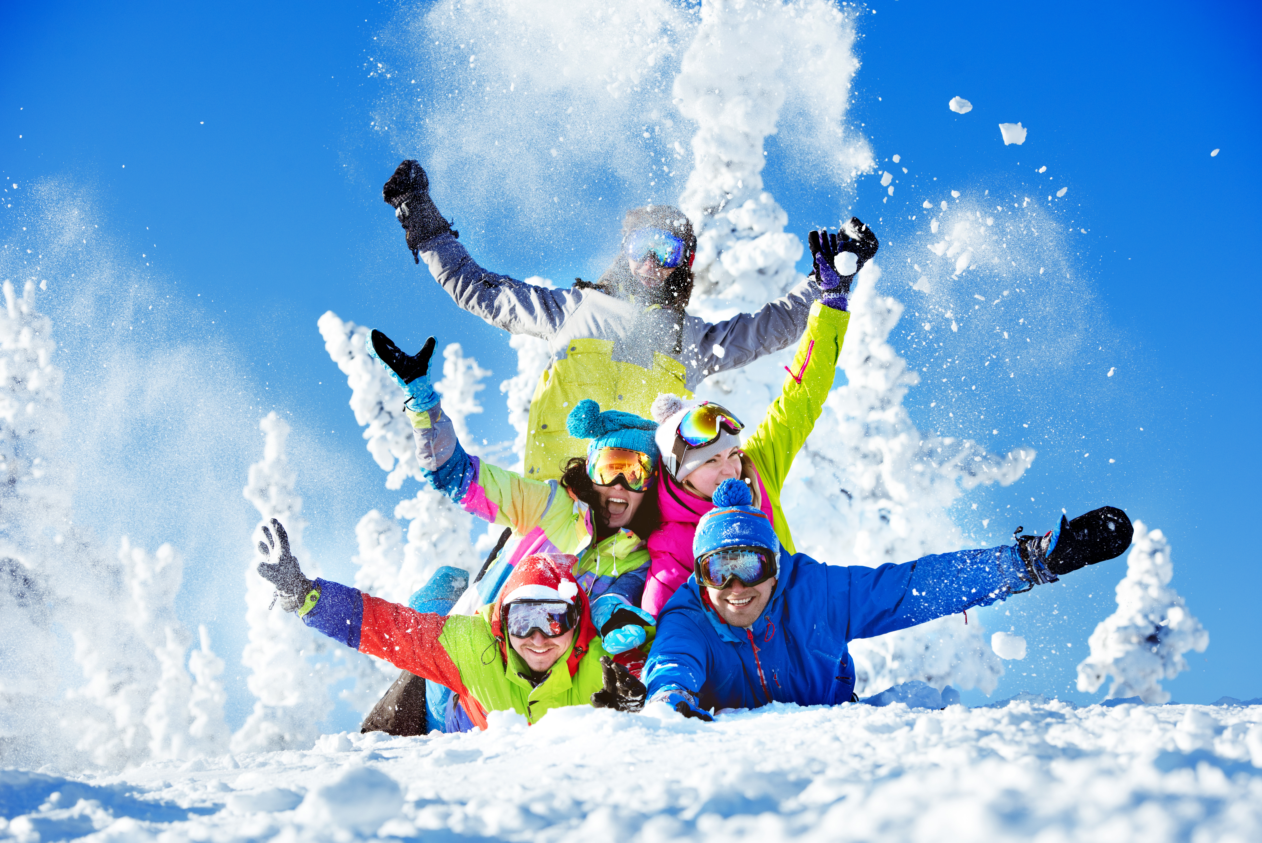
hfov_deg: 22.1
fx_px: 3226
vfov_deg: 14.9
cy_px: 422
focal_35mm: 92
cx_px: 631
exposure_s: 1/1600
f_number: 5
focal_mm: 92
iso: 200
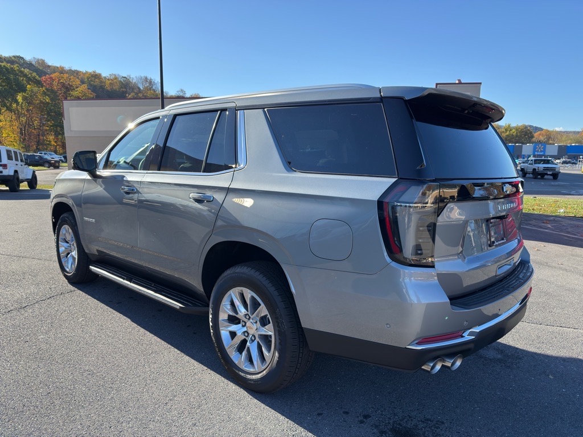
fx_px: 404
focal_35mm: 24
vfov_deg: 56.8
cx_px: 292
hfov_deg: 71.6
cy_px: 218
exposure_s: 1/1767
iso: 80
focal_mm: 6.76
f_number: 1.78
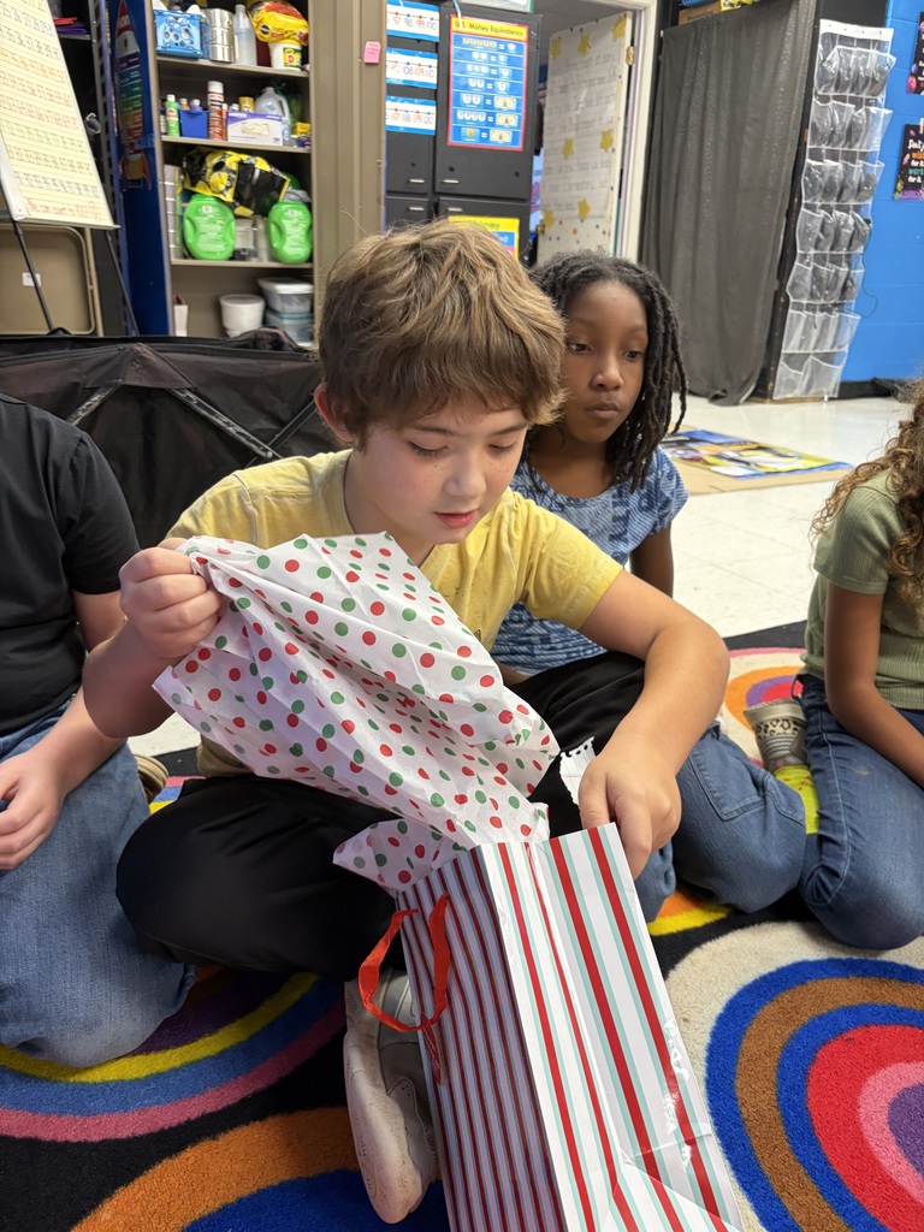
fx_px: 925
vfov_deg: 67.3
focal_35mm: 26
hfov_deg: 53.1
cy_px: 616
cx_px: 462
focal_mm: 5.96
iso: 200
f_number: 1.6
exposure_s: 1/60
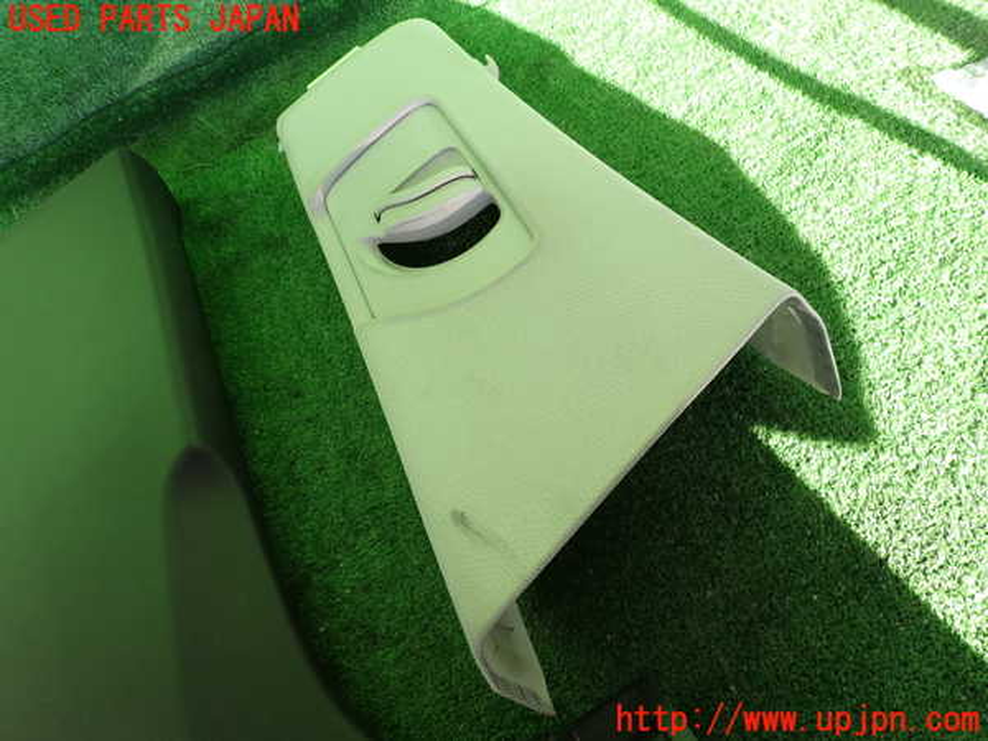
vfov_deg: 54.9
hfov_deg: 69.4
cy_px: 370
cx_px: 494
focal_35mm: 25
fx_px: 714
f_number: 2.8
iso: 100
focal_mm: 4.5
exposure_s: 1/125
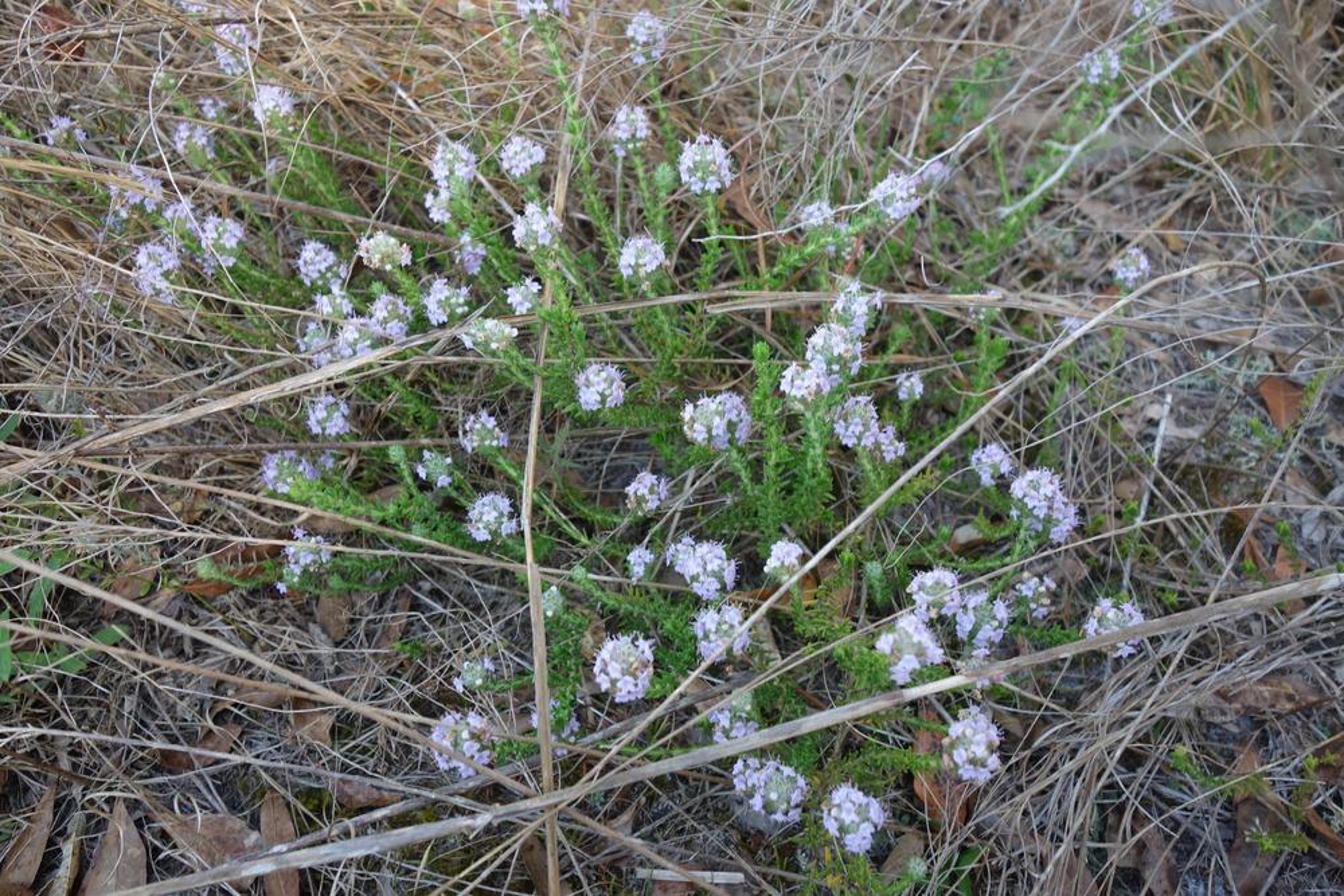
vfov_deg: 46.4
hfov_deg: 65.5
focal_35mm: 28
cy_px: 448
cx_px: 672
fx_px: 1045
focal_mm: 10.4
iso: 125
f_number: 3.5
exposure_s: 1/100
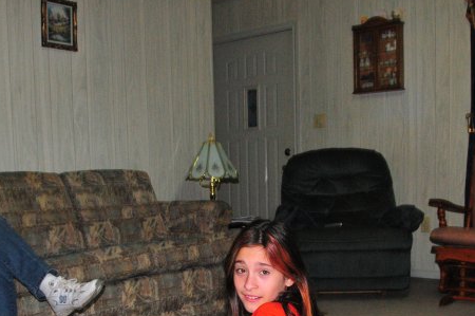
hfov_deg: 41.2
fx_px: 633
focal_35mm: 48
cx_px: 233
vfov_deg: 27.4
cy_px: 254
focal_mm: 18
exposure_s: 1/60
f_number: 5.6
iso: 1600
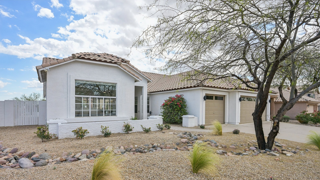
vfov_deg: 57.9
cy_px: 107
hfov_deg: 89.6
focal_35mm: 19
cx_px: 160
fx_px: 161
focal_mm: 18
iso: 500
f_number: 8
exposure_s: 1/1000
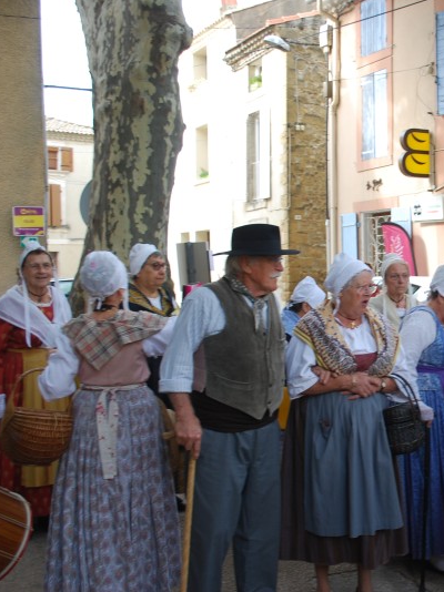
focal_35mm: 52
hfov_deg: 26.7
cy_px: 295
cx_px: 432
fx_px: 890
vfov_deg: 36.8
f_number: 5
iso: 200
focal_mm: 24
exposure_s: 1/100
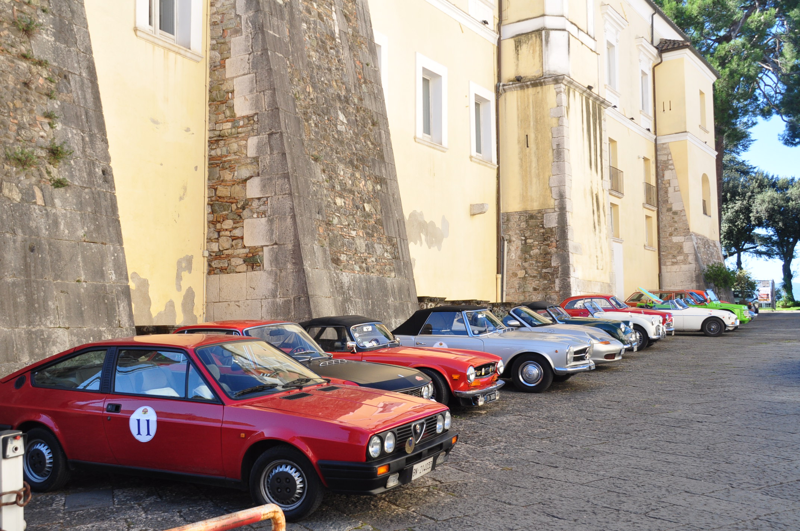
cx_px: 400
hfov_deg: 51.3
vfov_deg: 35.4
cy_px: 266
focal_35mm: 38
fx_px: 832
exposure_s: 1/200
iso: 400
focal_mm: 25
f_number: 10
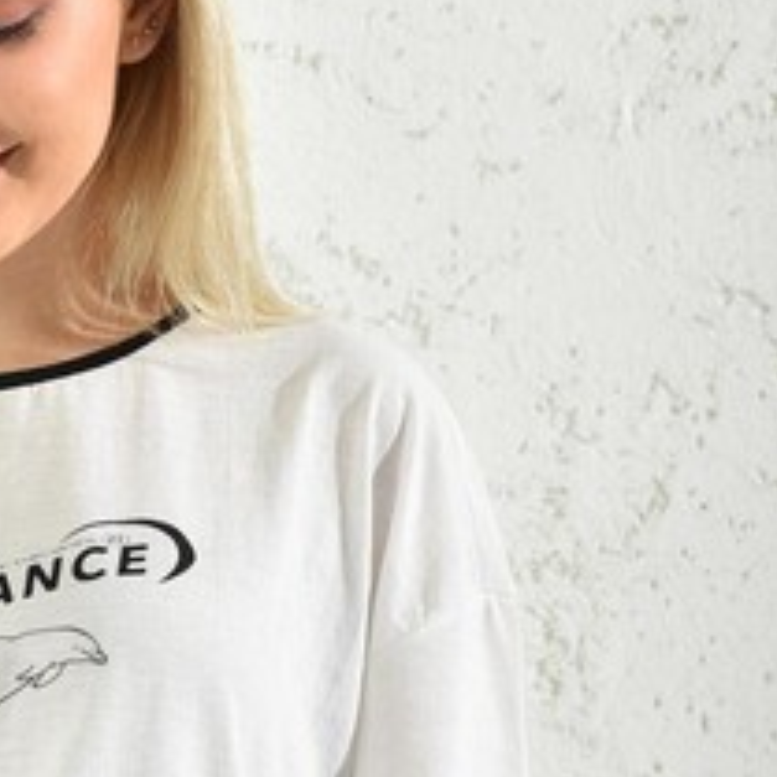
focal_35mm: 134
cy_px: 807
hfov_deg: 12.7
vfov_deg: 12.8
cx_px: -145
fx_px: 3403
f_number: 7.1
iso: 100
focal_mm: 44
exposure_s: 1/160
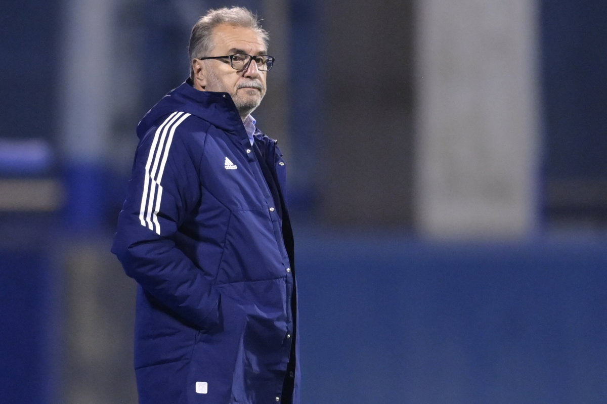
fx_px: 6741
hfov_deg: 5.2
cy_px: 202
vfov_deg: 3.4
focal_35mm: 400
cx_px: 304
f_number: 2.8
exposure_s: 1/1250
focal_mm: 400
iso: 5000
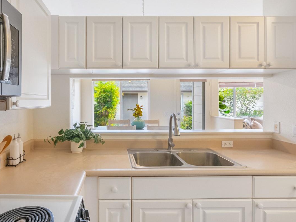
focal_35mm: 21
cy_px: 103
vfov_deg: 63.4
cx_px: 118
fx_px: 180
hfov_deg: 78.0
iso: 3200
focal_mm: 7
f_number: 4
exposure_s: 1/1600
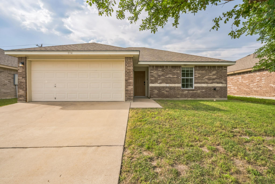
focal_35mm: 16
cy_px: 92
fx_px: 122
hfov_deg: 96.7
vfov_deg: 73.7
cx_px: 138
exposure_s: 1/60
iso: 200
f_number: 22
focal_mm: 16
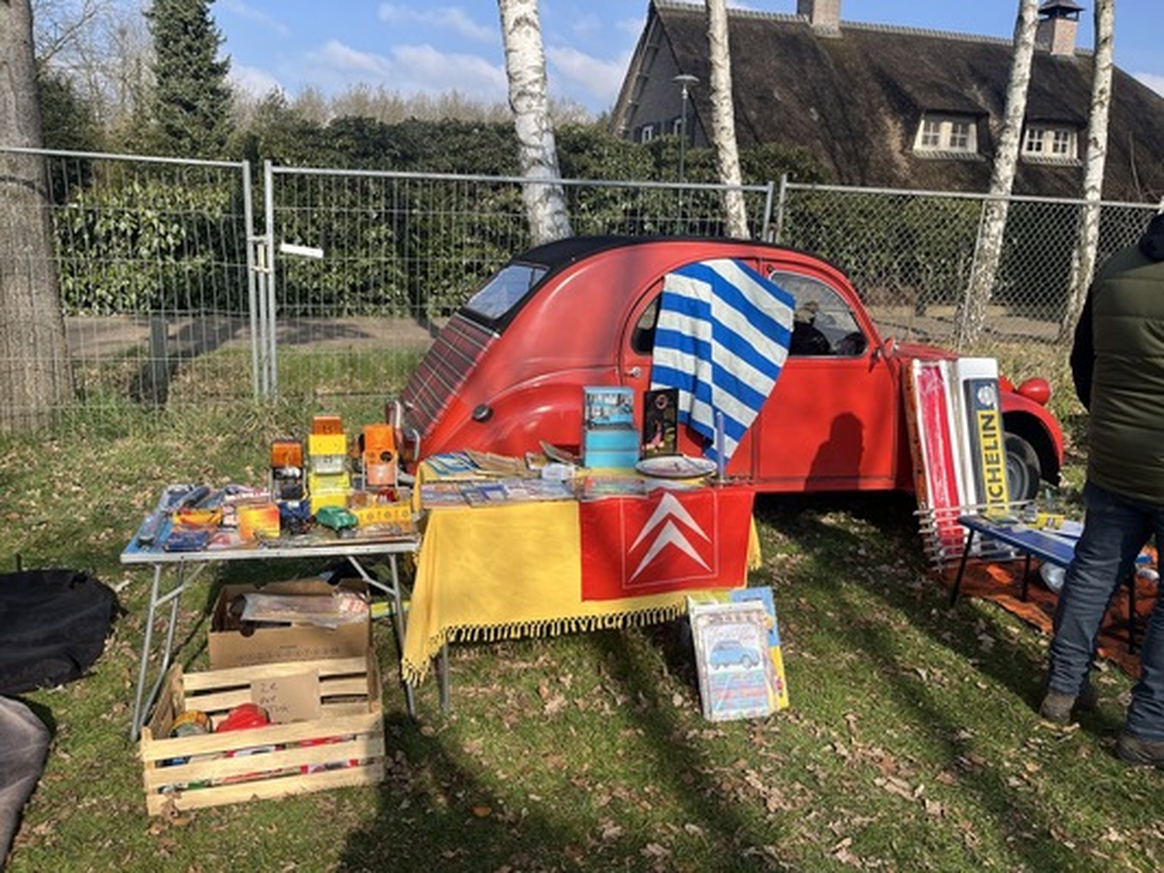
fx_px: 874
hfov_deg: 67.3
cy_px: 436
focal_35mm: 26
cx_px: 582
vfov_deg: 53.1
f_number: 1.6
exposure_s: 1/3049
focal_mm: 5.1
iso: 50
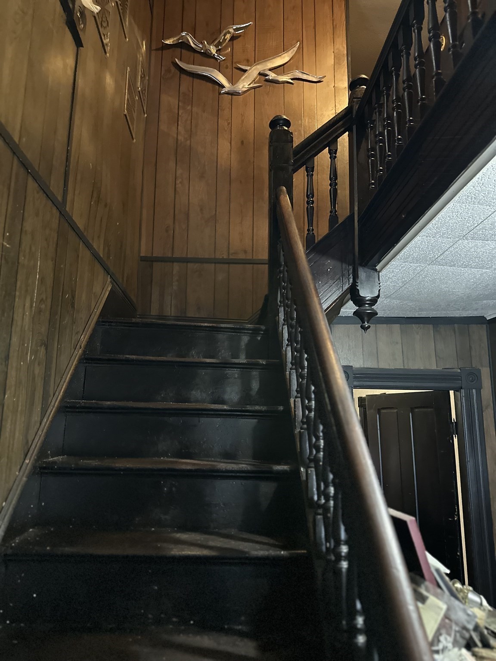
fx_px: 459
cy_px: 330
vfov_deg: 71.6
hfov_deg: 56.8
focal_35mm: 24
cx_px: 248
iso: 1250
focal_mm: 6.86
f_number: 1.78
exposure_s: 1/30
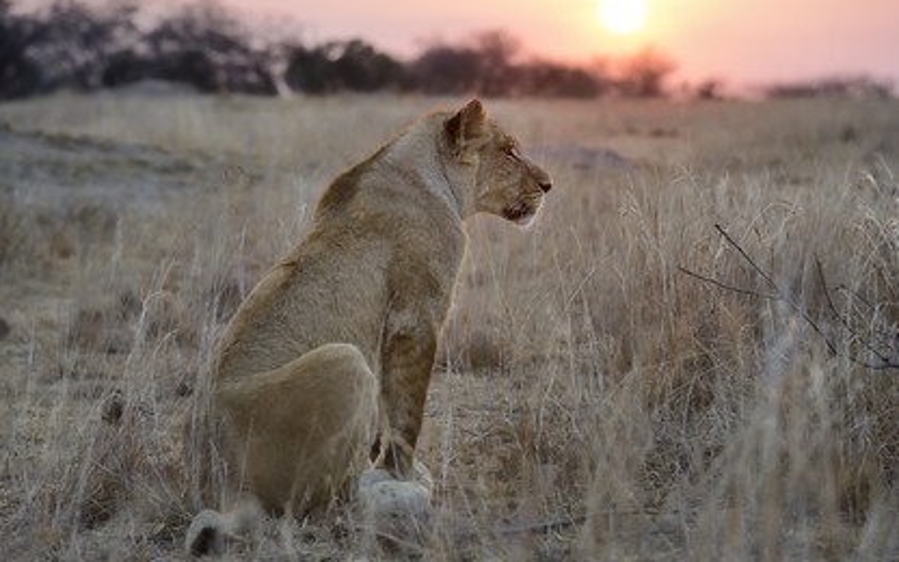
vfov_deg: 7.3
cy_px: 262
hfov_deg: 11.6
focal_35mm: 180
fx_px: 4410
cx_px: 450
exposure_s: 1/200
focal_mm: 175
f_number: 7.1
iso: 800
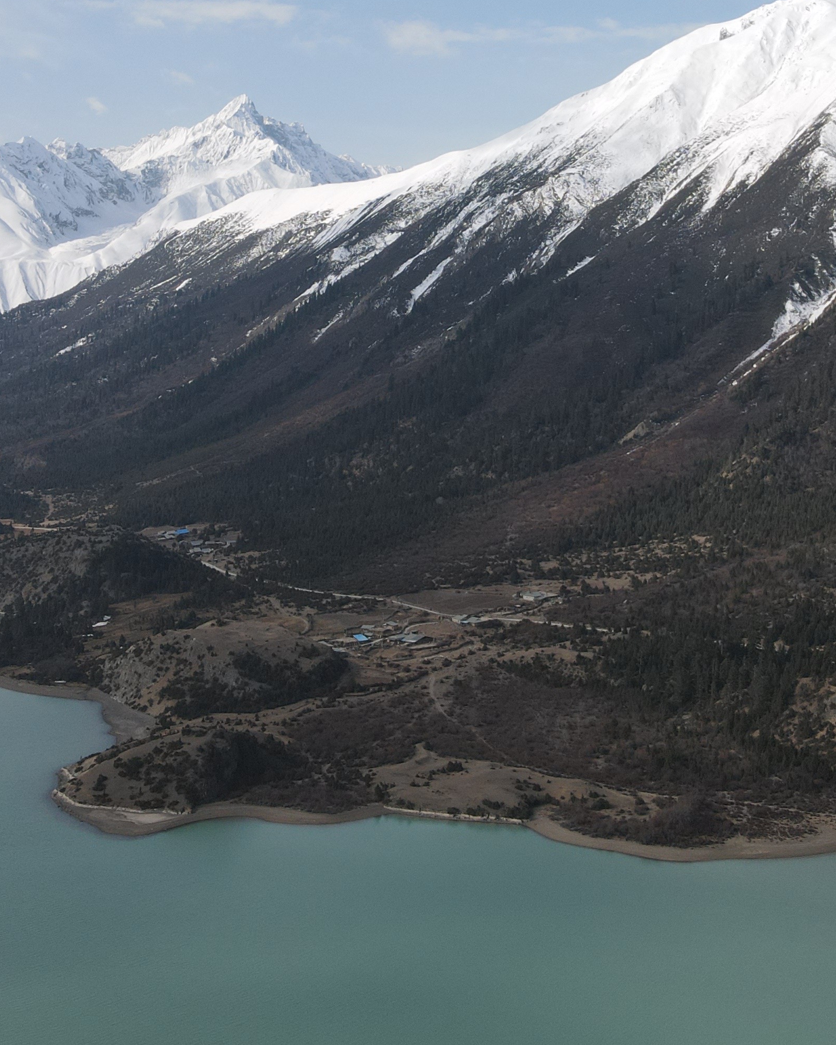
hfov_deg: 32.0
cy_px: 293
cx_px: 492
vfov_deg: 38.8
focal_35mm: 47
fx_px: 1454
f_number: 2.8
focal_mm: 4.5
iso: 110
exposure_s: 1/1000
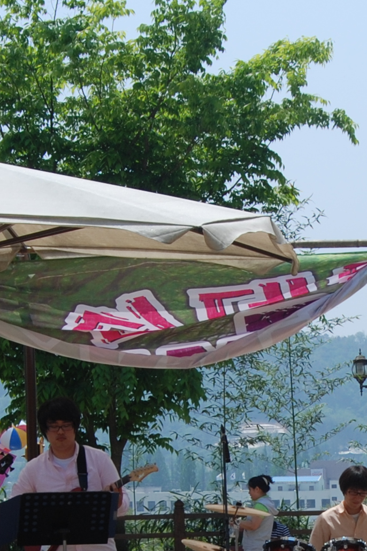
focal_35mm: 147
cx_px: 304
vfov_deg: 13.8
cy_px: 530
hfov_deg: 9.3
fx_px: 2248
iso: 100
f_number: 8
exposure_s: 1/250
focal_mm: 26
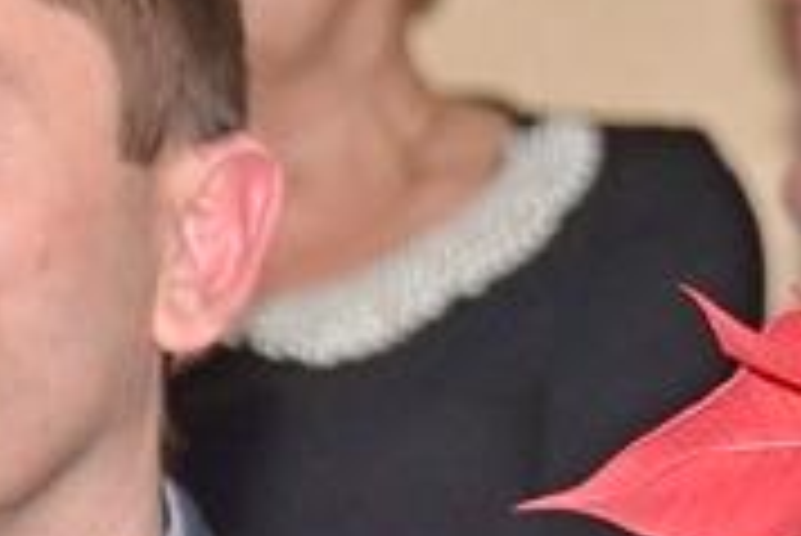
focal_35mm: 707
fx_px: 15749
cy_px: 356
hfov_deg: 2.9
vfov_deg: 1.9
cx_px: 950
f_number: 5.6
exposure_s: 1/125
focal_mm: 105
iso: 800
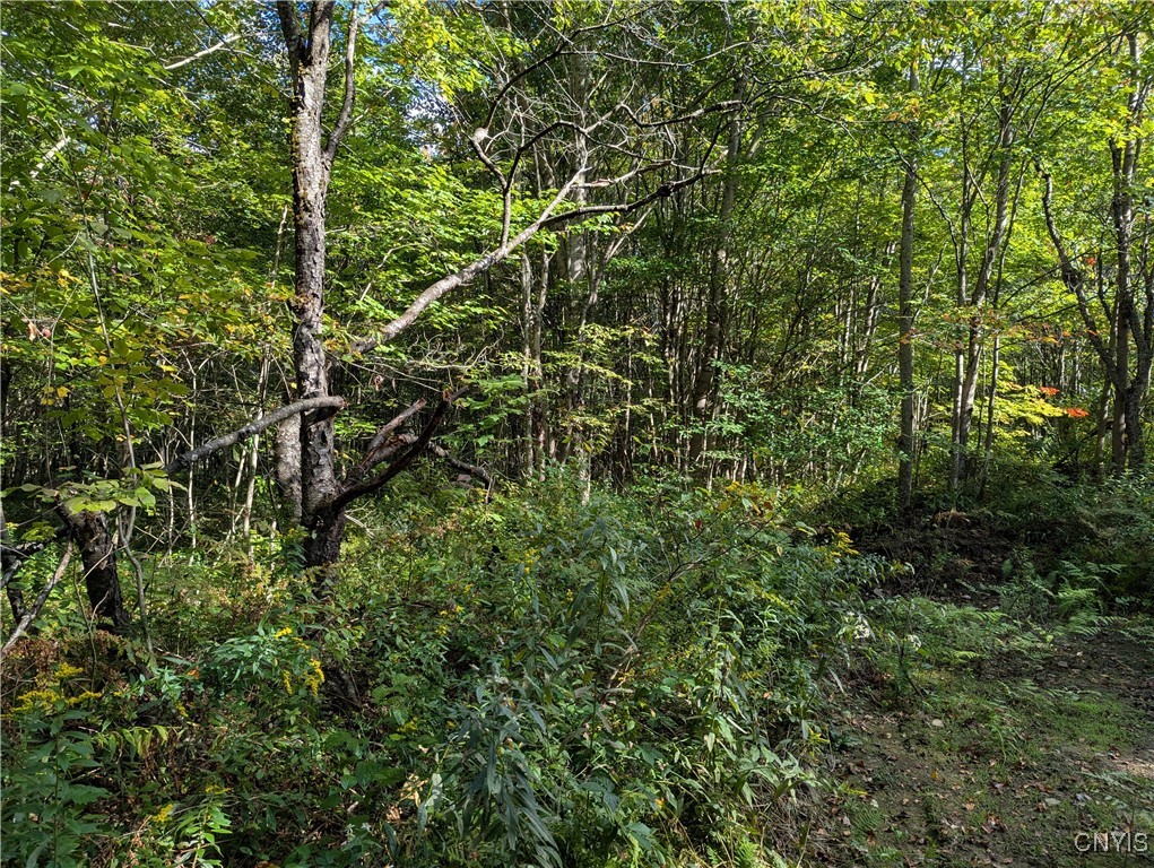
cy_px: 434
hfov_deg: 71.5
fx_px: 801
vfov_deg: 56.9
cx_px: 577
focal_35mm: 24
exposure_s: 1/341
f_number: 1.85
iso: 38
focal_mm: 6.81
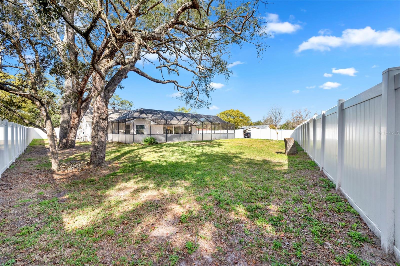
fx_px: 156
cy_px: 133
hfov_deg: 104.2
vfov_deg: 81.2
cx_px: 200
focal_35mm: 14
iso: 250
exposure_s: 1/640
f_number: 6.3
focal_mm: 14
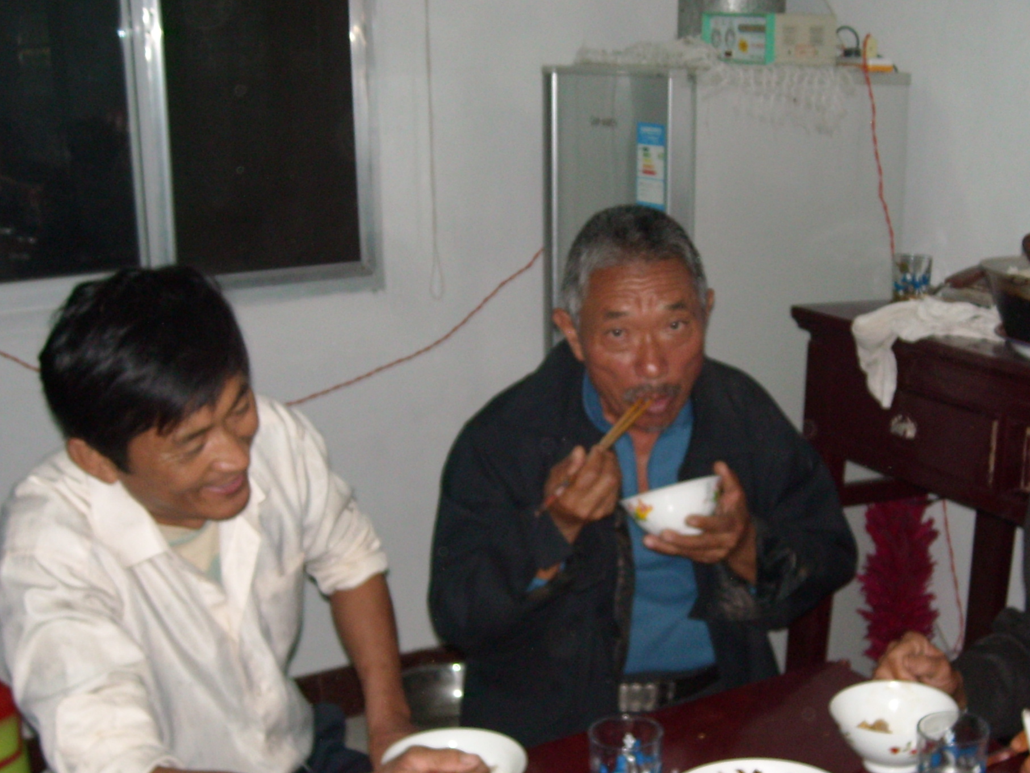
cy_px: 490
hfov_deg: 37.9
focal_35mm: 50
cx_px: 645
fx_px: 1488
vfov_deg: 29.0
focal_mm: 5.7
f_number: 2.8
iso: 200
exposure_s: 1/60
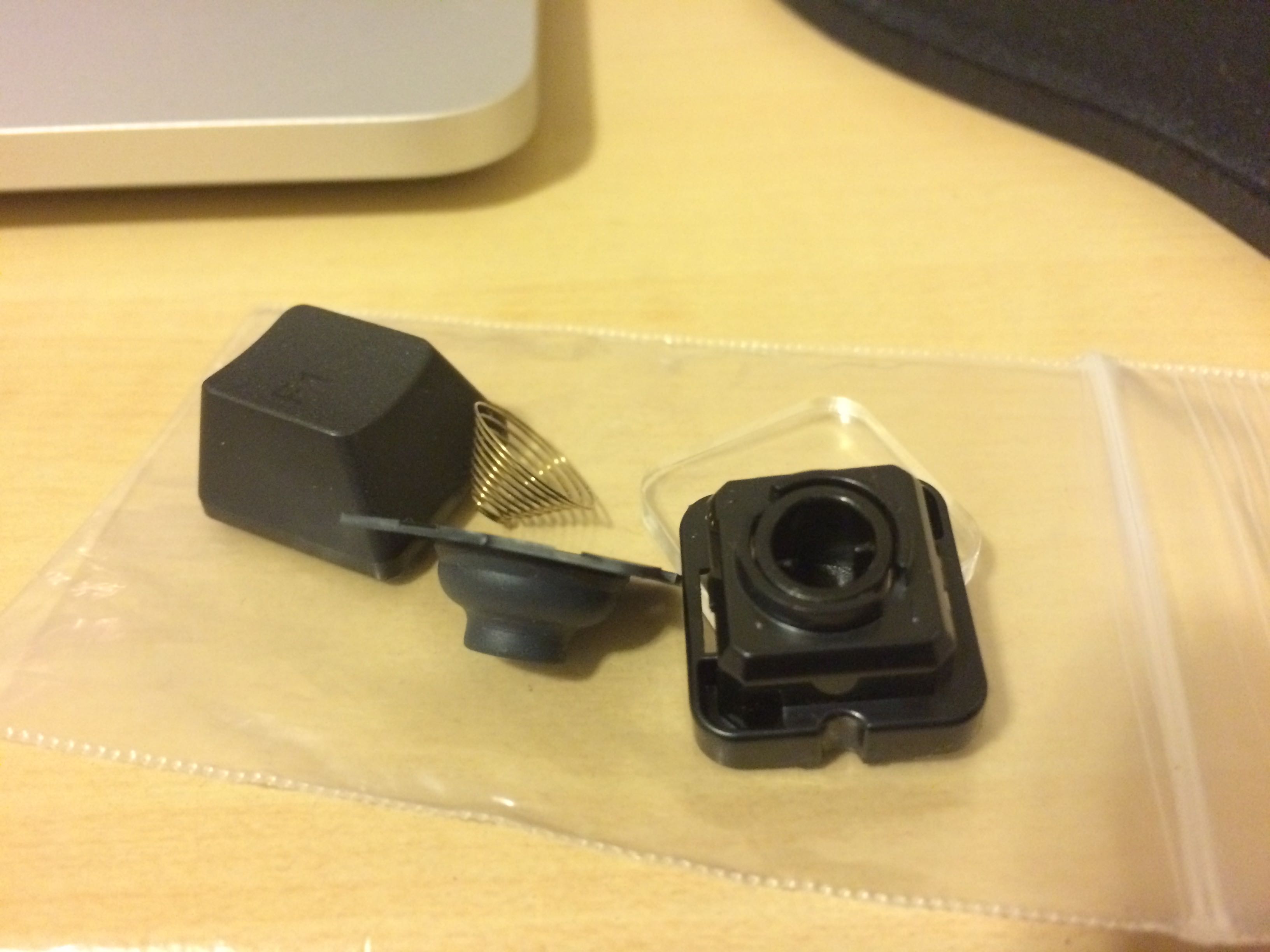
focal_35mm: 29
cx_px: 635
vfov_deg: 48.2
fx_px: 1064
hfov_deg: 61.7
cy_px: 476
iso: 500
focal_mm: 4.15
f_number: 2.2
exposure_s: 1/15
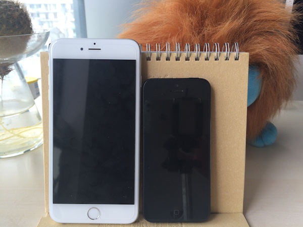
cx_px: 152
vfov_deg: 48.2
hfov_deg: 61.7
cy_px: 114
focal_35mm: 29
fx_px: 254
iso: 32
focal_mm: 4.15
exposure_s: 1/161
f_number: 2.2
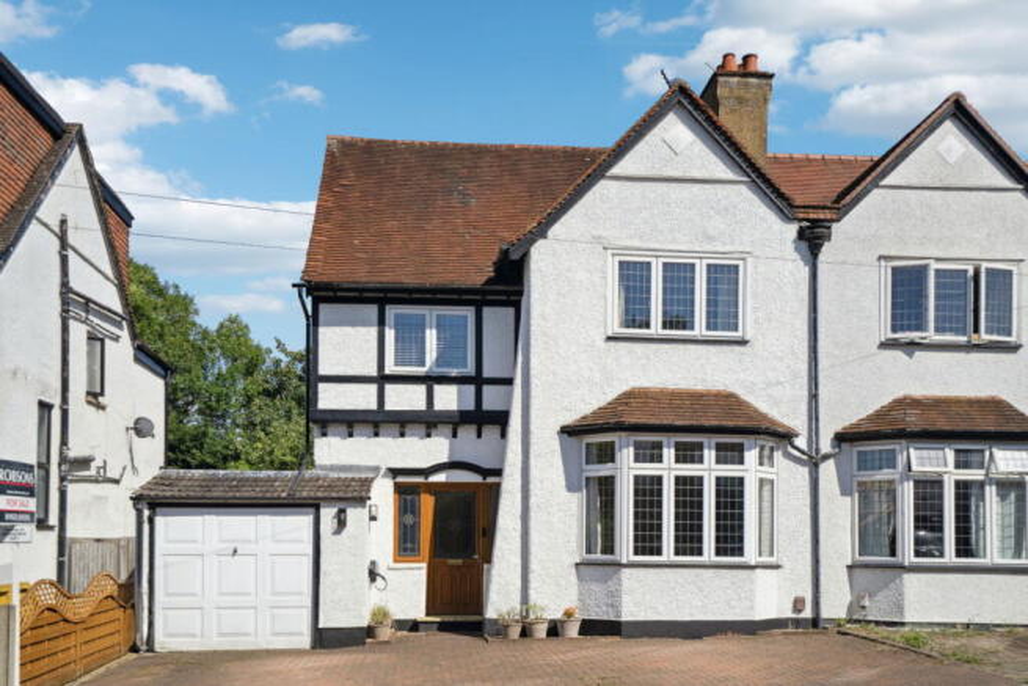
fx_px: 942
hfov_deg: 57.2
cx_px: 514
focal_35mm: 33
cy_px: 343
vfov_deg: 40.0
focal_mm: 33
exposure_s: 1/4000
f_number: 5.6
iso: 640
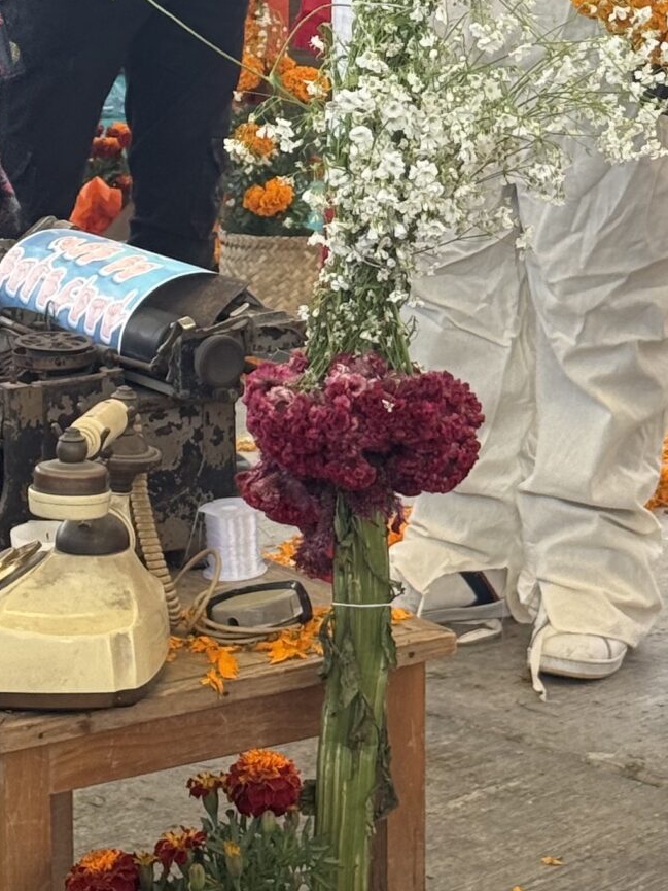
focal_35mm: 142
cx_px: 405
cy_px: 100
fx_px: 3653
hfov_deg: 10.4
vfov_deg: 13.8
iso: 100
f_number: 1.78
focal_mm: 6.76
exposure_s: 1/652
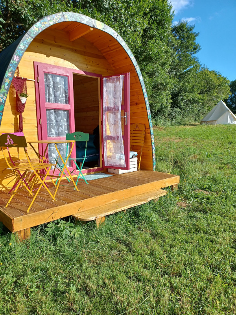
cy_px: 158
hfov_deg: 54.9
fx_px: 227
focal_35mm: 25
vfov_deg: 69.4
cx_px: 118
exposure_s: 1/315
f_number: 1.8
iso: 32
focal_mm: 4.6
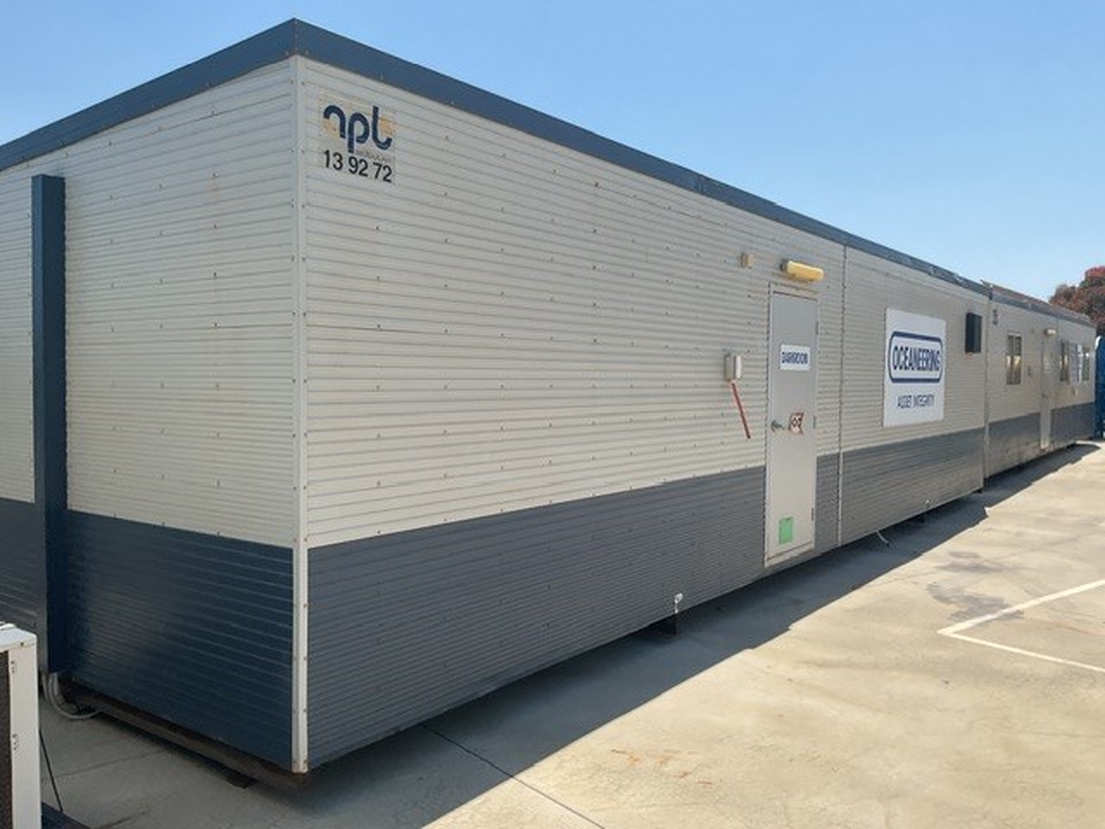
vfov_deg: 48.2
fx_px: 926
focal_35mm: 29
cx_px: 552
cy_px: 414
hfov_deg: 61.7
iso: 16
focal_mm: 3
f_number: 1.8
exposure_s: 1/2320
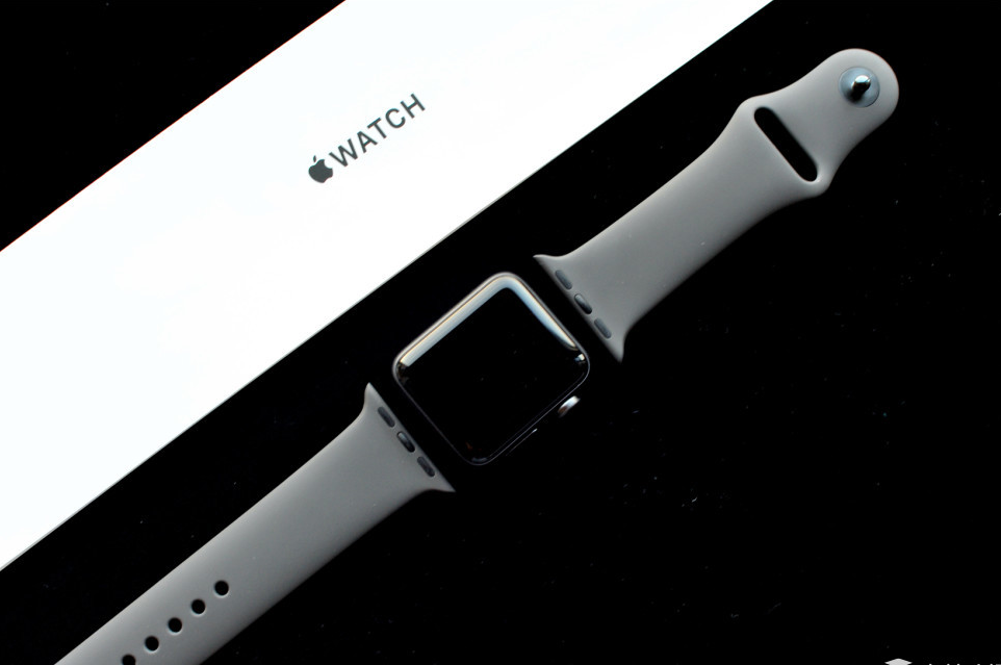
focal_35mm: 52
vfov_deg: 25.9
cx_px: 494
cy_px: 345
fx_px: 1444
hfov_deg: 38.2
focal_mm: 50
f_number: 9
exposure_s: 1/30
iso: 1250
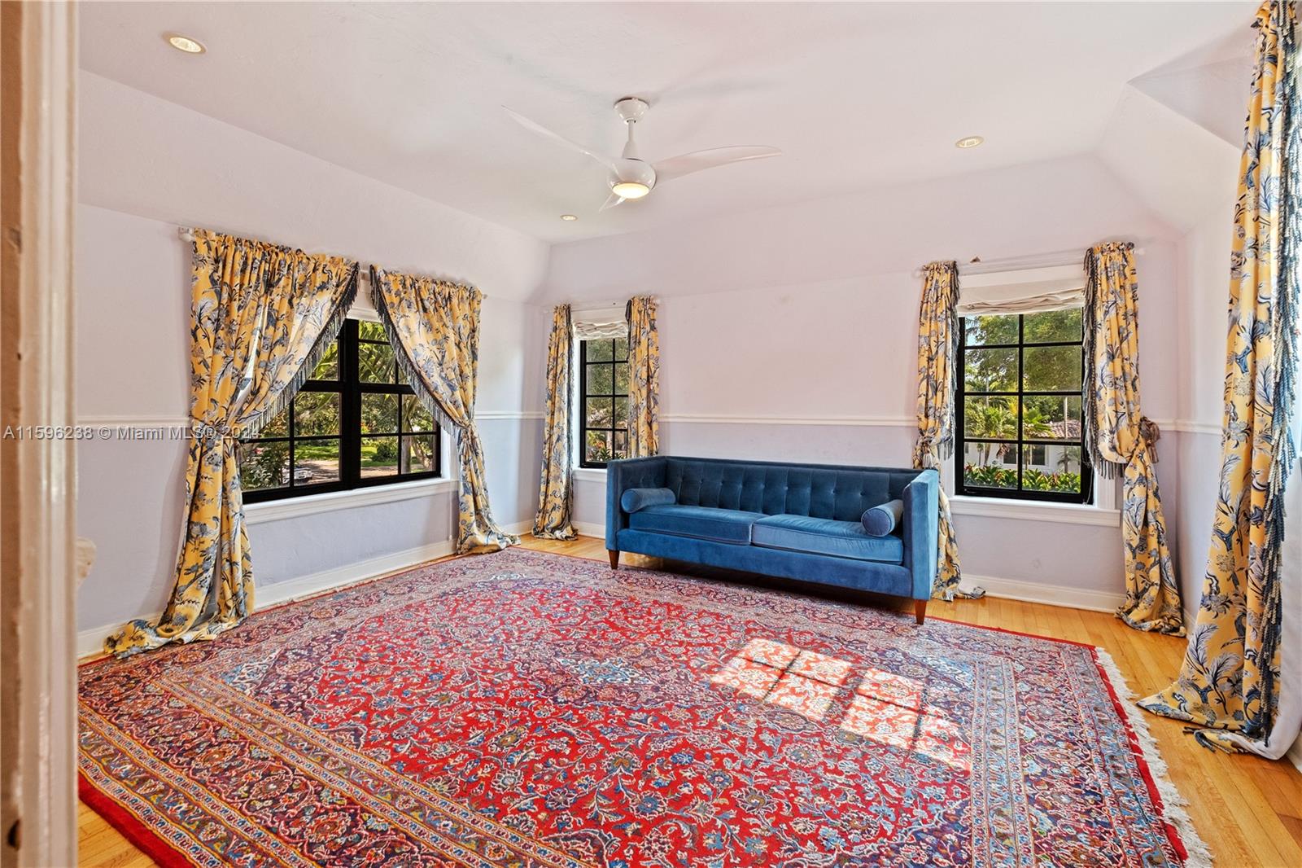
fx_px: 542
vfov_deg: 77.3
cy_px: 434
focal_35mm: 15
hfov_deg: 100.4
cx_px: 651
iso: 640
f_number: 8
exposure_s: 1/15
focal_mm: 10
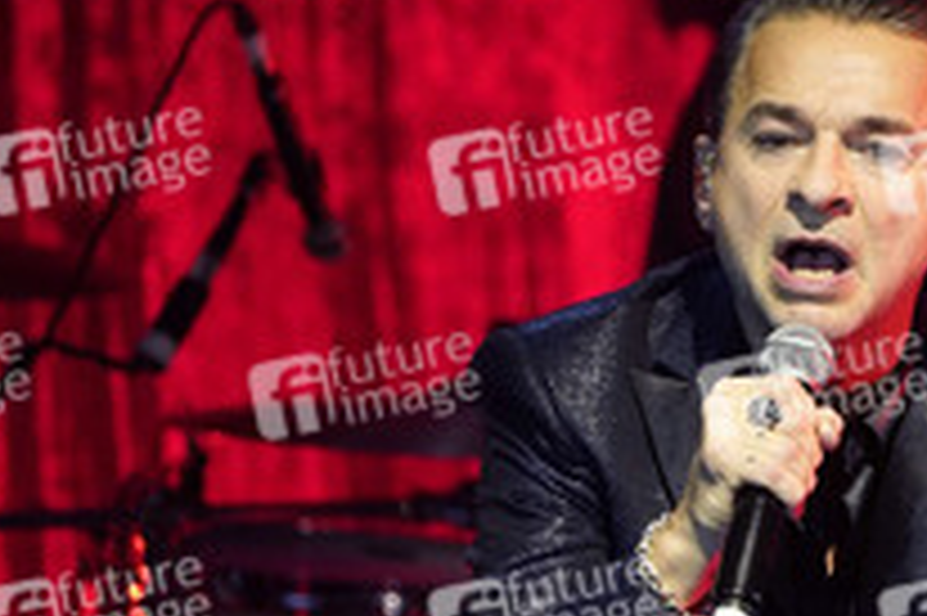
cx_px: 875
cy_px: 499
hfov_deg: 1.6
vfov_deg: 1.0
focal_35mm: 1315
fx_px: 33833
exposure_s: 1/320
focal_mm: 600
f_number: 6.3
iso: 4000
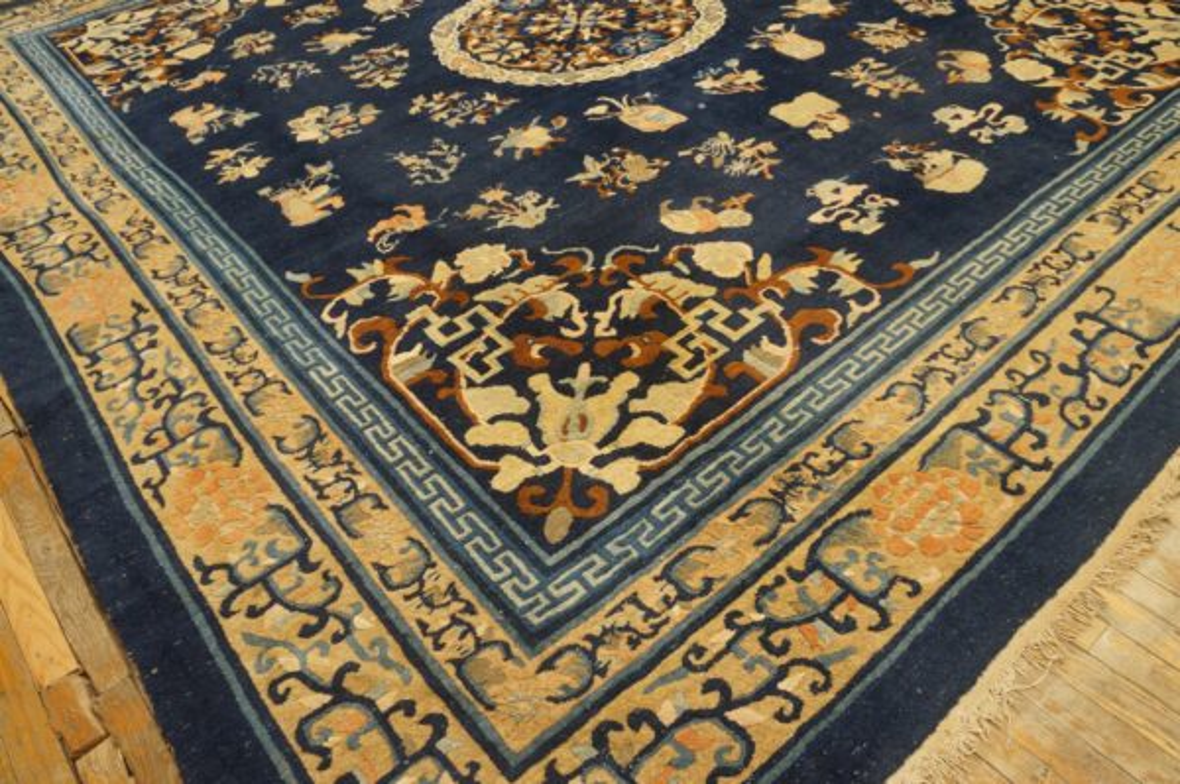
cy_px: 392
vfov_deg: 47.9
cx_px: 590
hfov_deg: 67.4
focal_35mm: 27
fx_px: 884
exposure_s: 1/60
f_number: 4
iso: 1250
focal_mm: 18
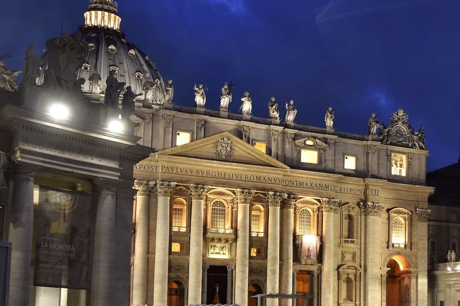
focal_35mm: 72
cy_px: 238
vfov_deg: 18.8
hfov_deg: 26.2
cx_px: 491
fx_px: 920
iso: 100
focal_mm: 22
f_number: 3.2
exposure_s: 1/2
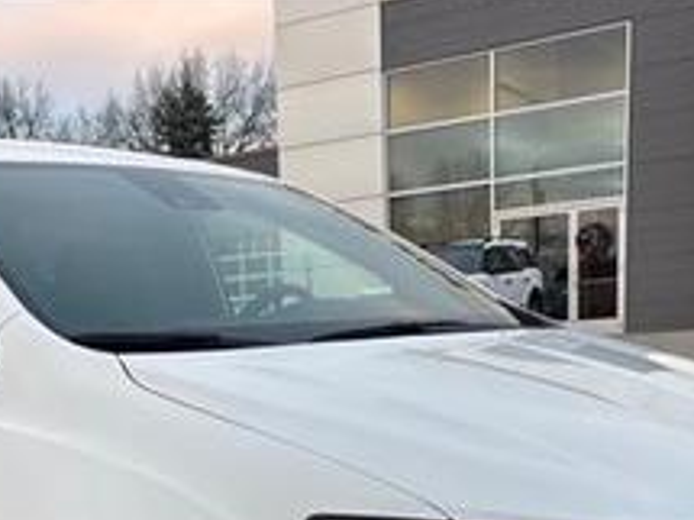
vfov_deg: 22.4
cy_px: 594
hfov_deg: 31.3
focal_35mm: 61
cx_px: 197
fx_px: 1222
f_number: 1.6
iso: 40
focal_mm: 5.96
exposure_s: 1/122
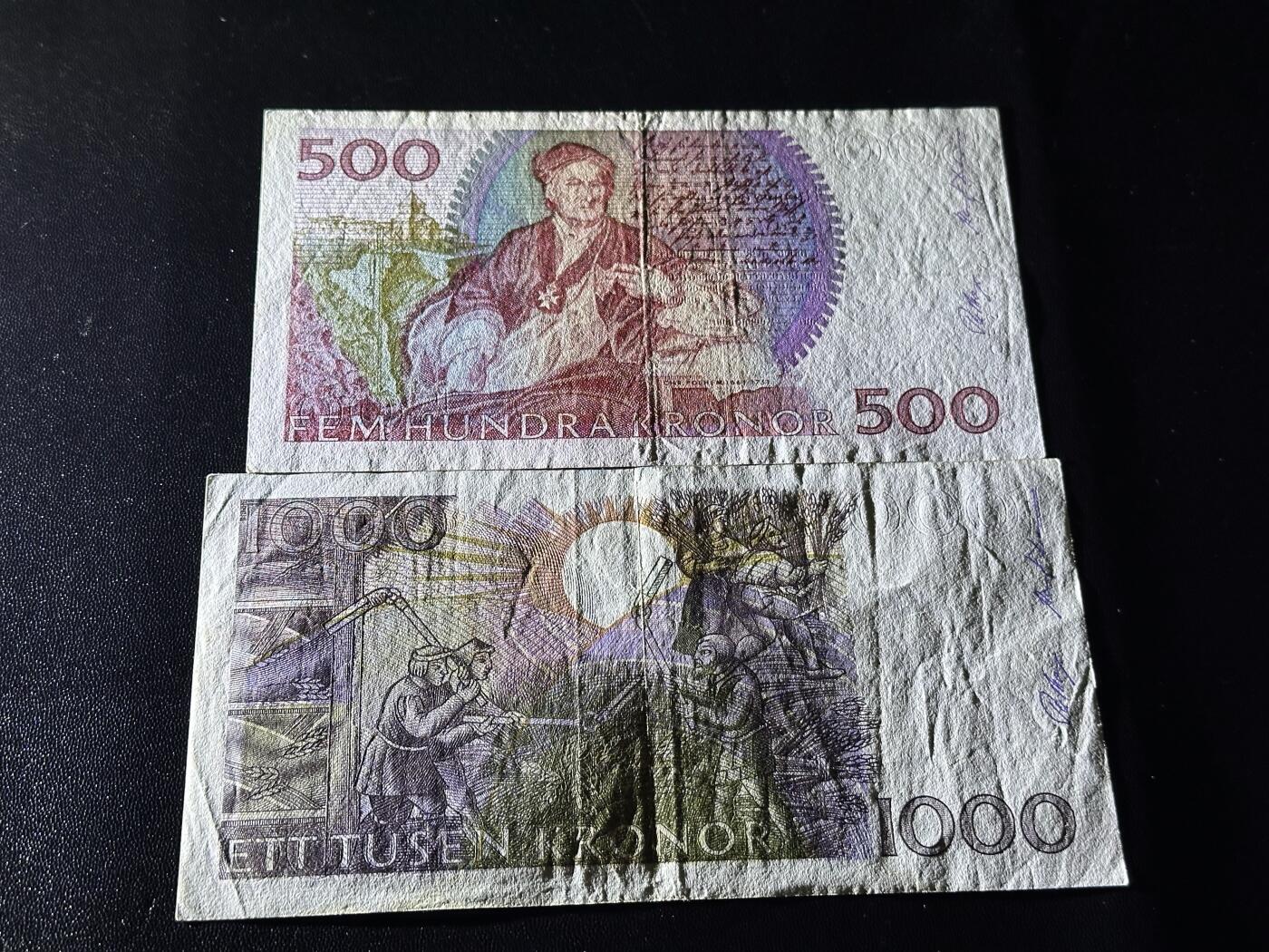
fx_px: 1760
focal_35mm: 48
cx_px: 634
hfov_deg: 39.7
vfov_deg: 30.3
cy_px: 476
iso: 160
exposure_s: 1/50
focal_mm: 6.86
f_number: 1.78
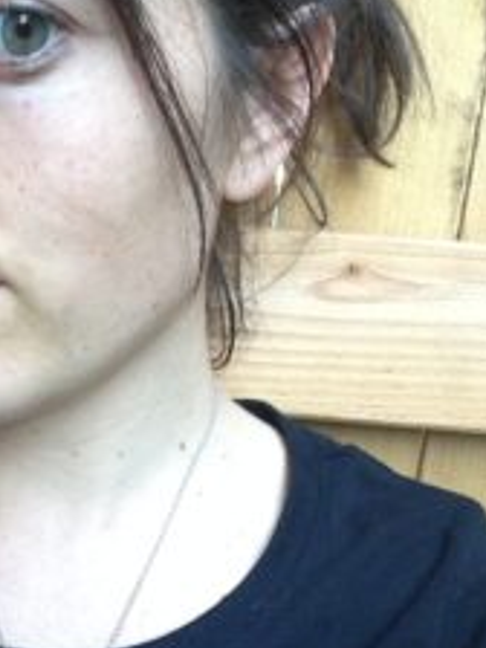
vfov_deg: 31.9
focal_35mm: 59
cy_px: 512
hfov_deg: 24.2
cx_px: 58
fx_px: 1104
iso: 125
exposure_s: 1/30
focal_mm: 2.15
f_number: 2.4
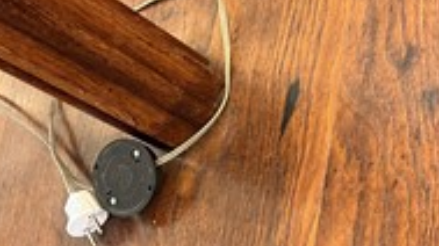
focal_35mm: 60
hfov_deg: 34.8
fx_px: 698
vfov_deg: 20.0
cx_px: 258
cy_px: 116
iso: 400
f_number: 1.6
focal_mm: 5.1
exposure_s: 1/33
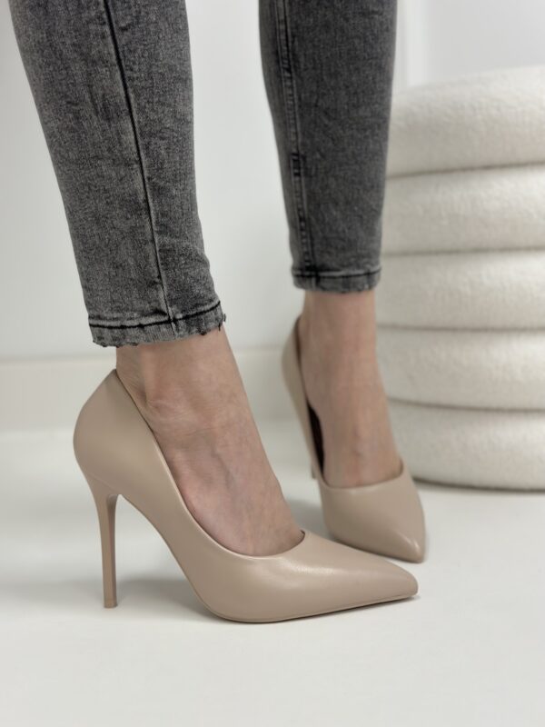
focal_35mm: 48
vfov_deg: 39.7
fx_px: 1008
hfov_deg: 30.3
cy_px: 364
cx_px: 272
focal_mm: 6.86
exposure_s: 1/100
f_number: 1.78
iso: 125
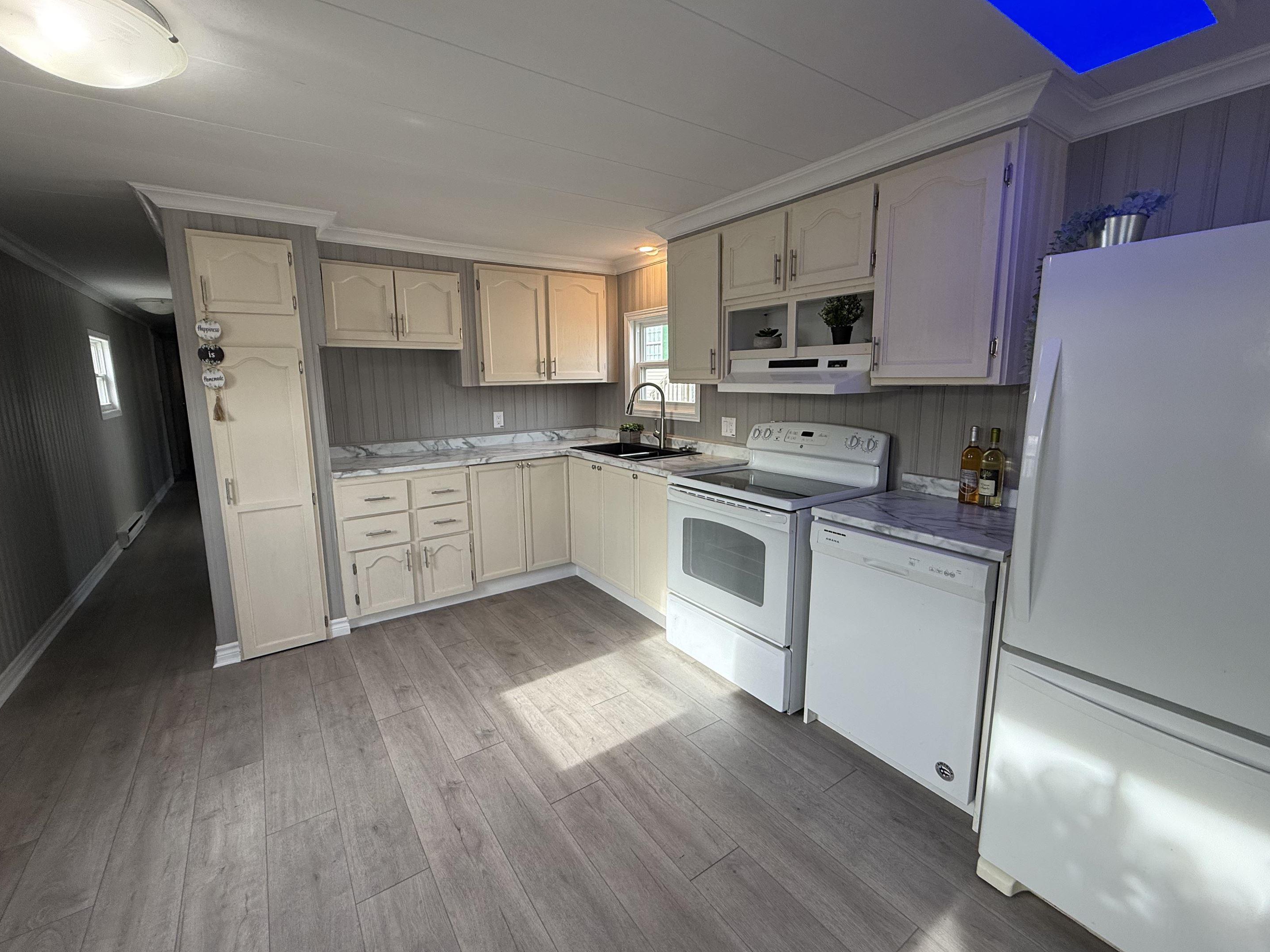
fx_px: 550
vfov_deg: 81.7
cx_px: 627
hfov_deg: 98.2
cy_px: 460
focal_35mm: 15
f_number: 2.2
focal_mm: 2.22
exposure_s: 1/120
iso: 80
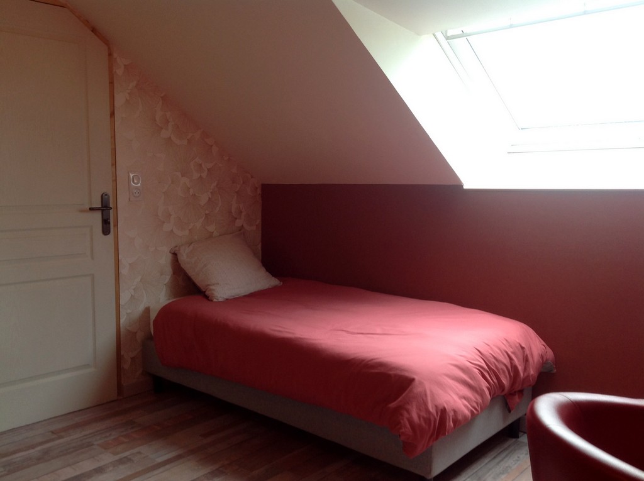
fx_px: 650
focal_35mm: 35
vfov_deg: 40.6
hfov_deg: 52.7
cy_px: 240
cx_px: 322
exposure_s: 1/17
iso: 64
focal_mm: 4.28
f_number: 2.4
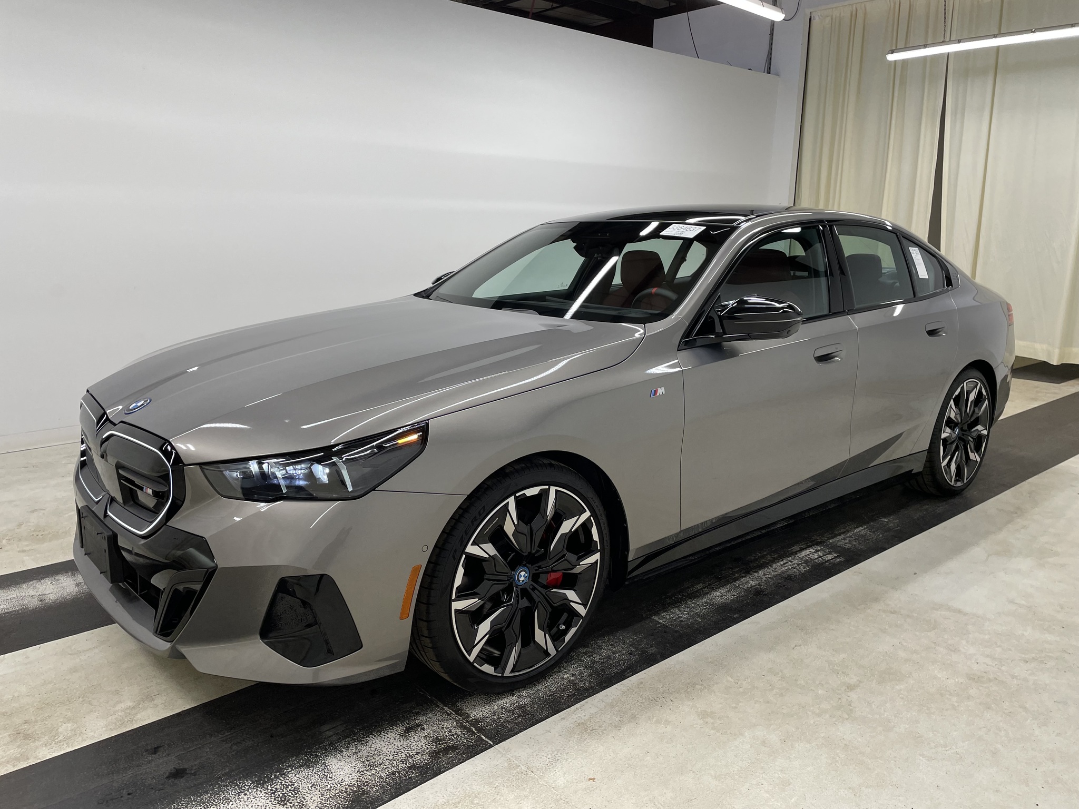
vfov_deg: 53.1
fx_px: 810
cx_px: 540
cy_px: 404
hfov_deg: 67.3
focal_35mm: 26
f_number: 1.6
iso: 40
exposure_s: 1/120
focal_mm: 4.2
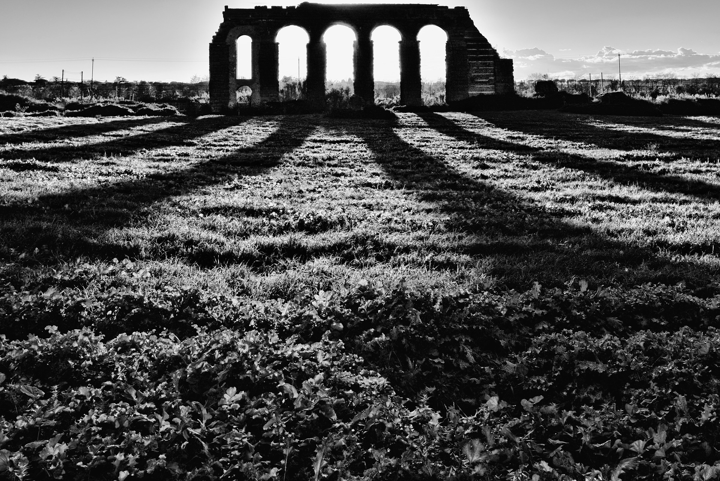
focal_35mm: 35
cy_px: 240
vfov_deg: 37.9
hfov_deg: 54.4
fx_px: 700
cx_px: 360
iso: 100
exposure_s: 1/320
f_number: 13
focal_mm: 35
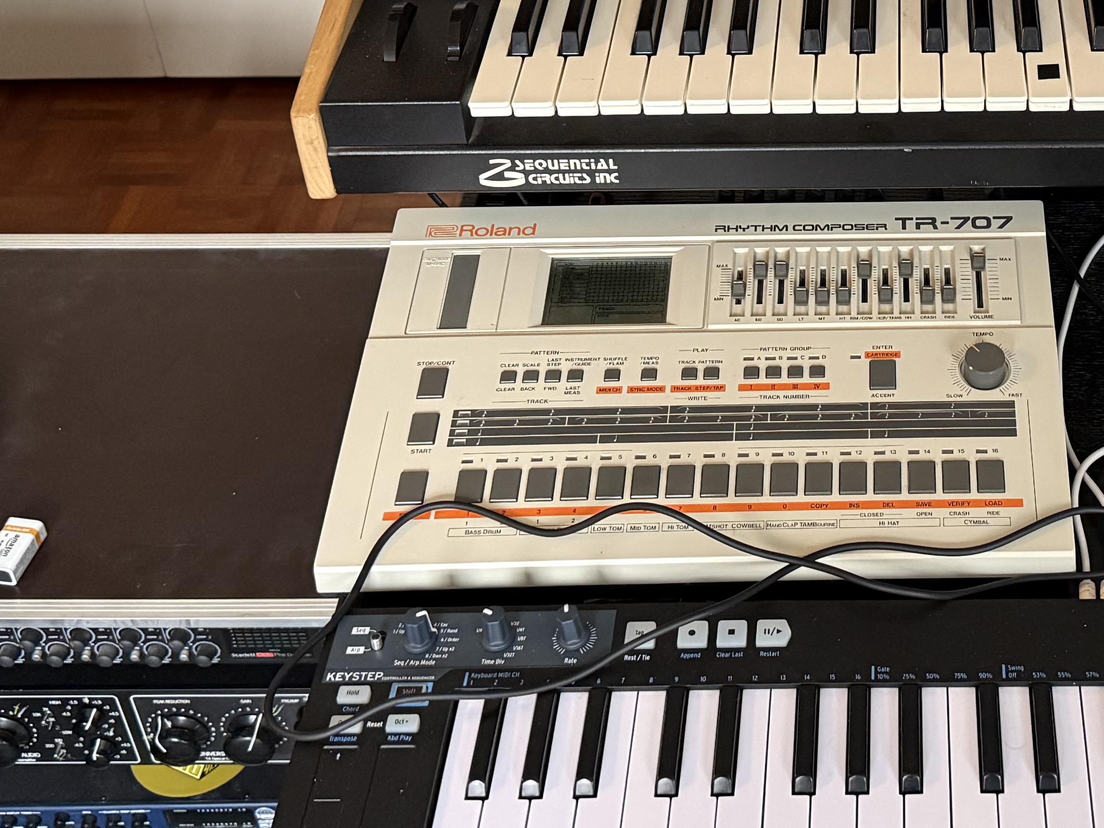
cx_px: 907
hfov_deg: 31.2
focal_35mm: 60
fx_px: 1914
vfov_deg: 23.9
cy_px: 121
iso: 640
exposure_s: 1/60
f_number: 1.78
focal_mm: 6.76
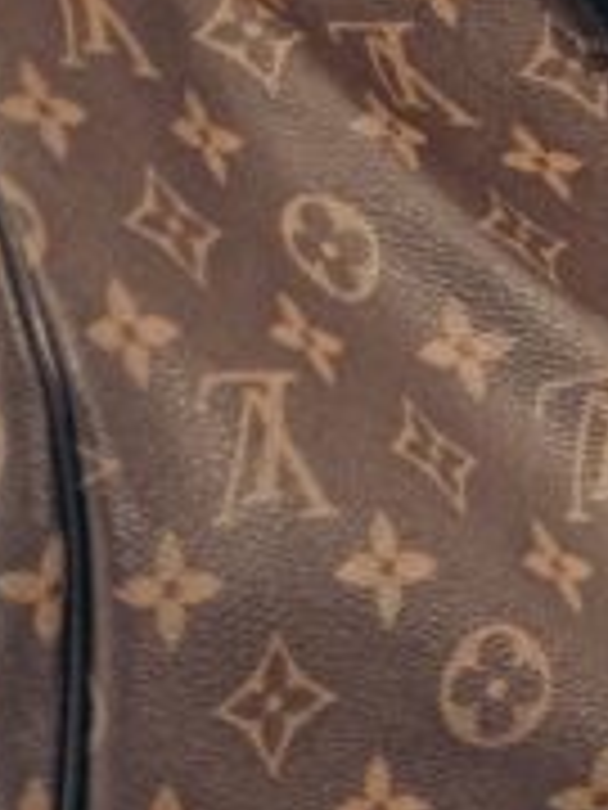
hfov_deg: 4.3
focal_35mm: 342
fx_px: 8009
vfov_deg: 5.8
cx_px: 851
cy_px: 459
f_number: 2.8
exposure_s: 1/40
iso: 400
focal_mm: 9
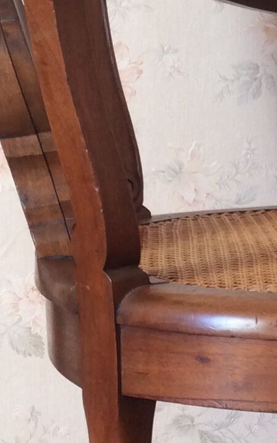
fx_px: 1474
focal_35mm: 122
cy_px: 281
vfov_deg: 17.1
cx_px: 335
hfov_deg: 10.6
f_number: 2.4
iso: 40
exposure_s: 1/25
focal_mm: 3.3
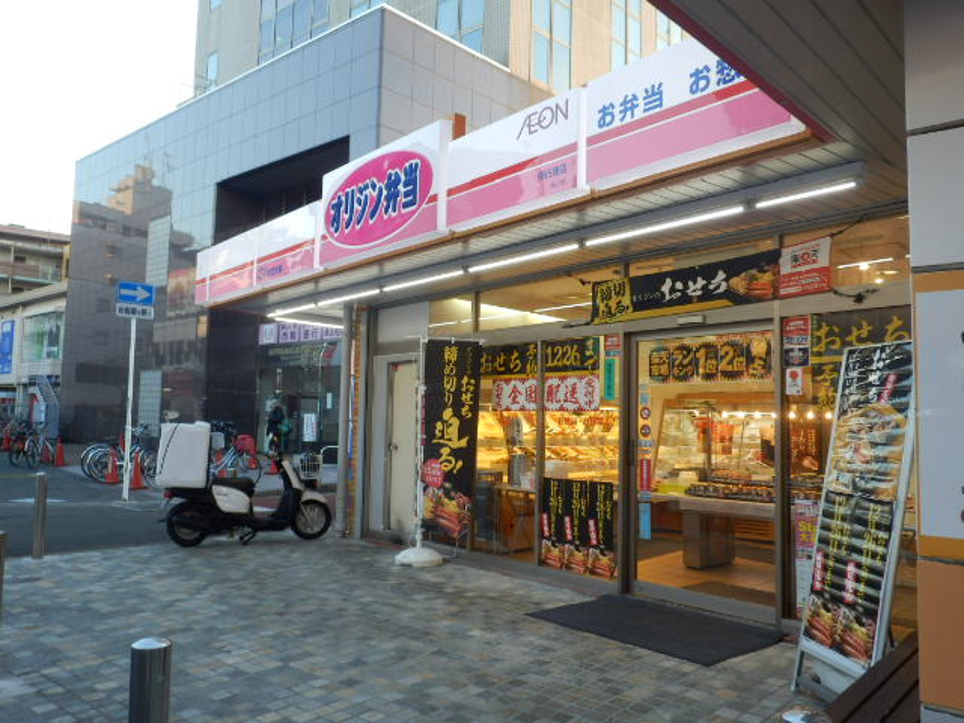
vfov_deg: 42.9
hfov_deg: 55.4
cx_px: 482
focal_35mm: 33
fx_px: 919
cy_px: 362
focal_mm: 5.9
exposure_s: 1/40
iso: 80
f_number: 3.7
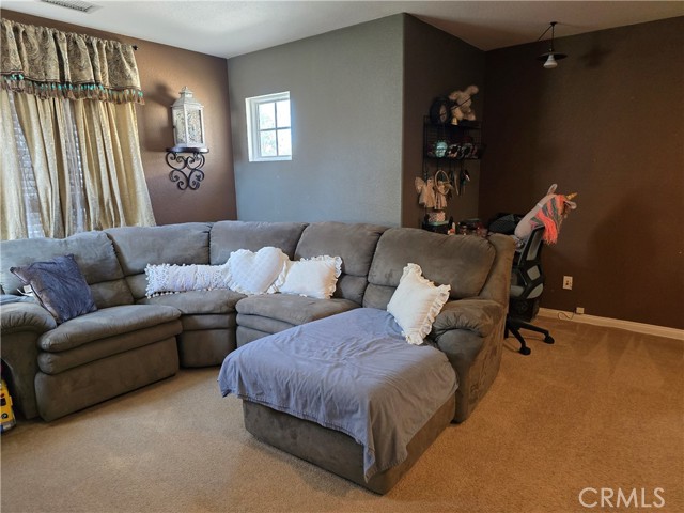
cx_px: 342
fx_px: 454
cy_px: 256
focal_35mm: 23
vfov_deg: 58.9
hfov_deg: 73.9
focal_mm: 6.3
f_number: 1.7
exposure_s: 1/120
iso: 800
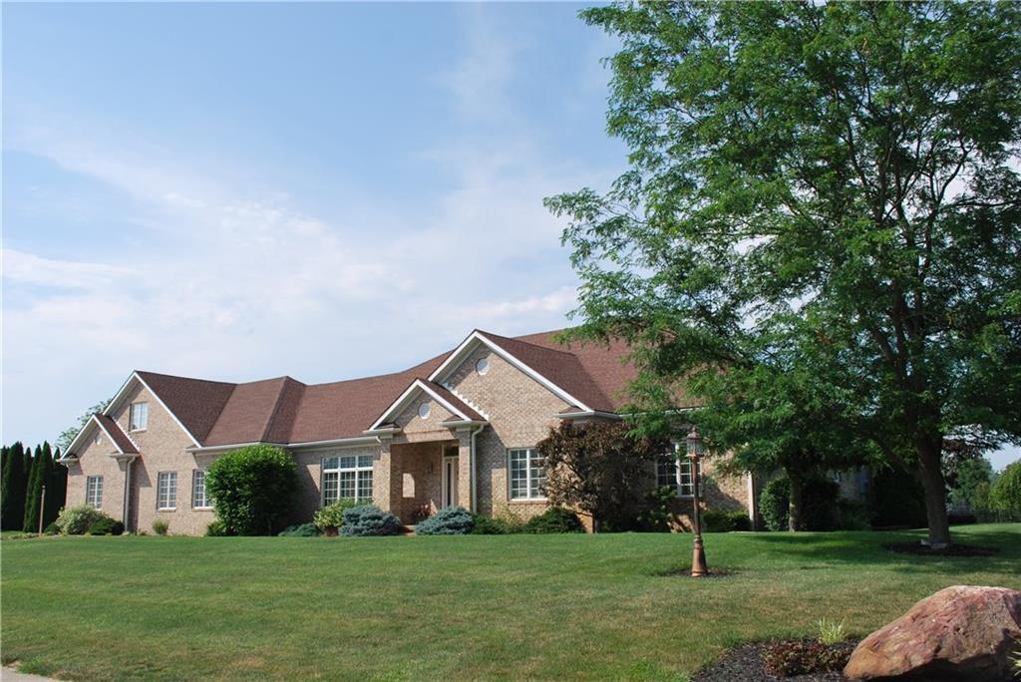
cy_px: 341
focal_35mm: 33
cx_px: 510
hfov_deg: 57.2
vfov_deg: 40.0
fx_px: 936
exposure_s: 1/250
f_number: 8
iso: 100
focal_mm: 22
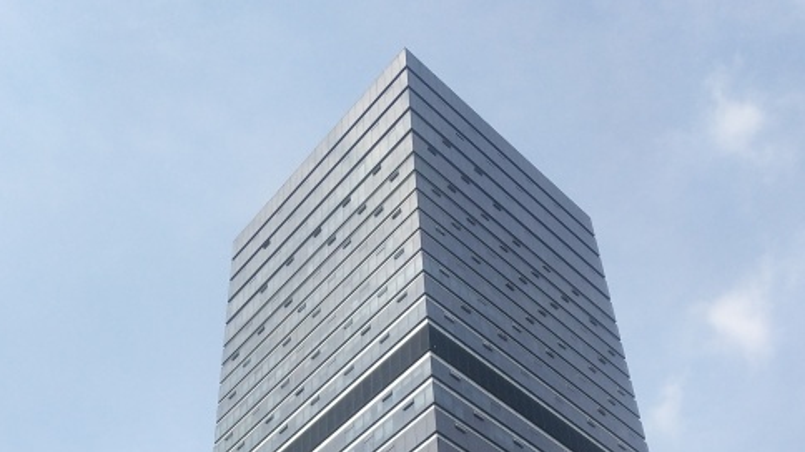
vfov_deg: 20.2
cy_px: 598
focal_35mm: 54
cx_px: 373
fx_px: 1152
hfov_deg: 38.5
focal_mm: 3.95
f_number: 1.8
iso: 50
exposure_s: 1/2086
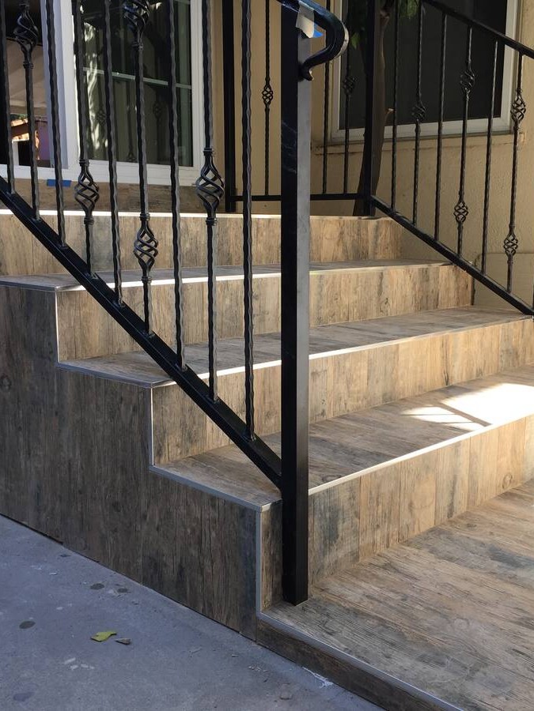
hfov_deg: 48.2
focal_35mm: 29
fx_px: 596
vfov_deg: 61.7
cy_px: 356
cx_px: 267
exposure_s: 1/235
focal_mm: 4.15
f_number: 2.2
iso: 32
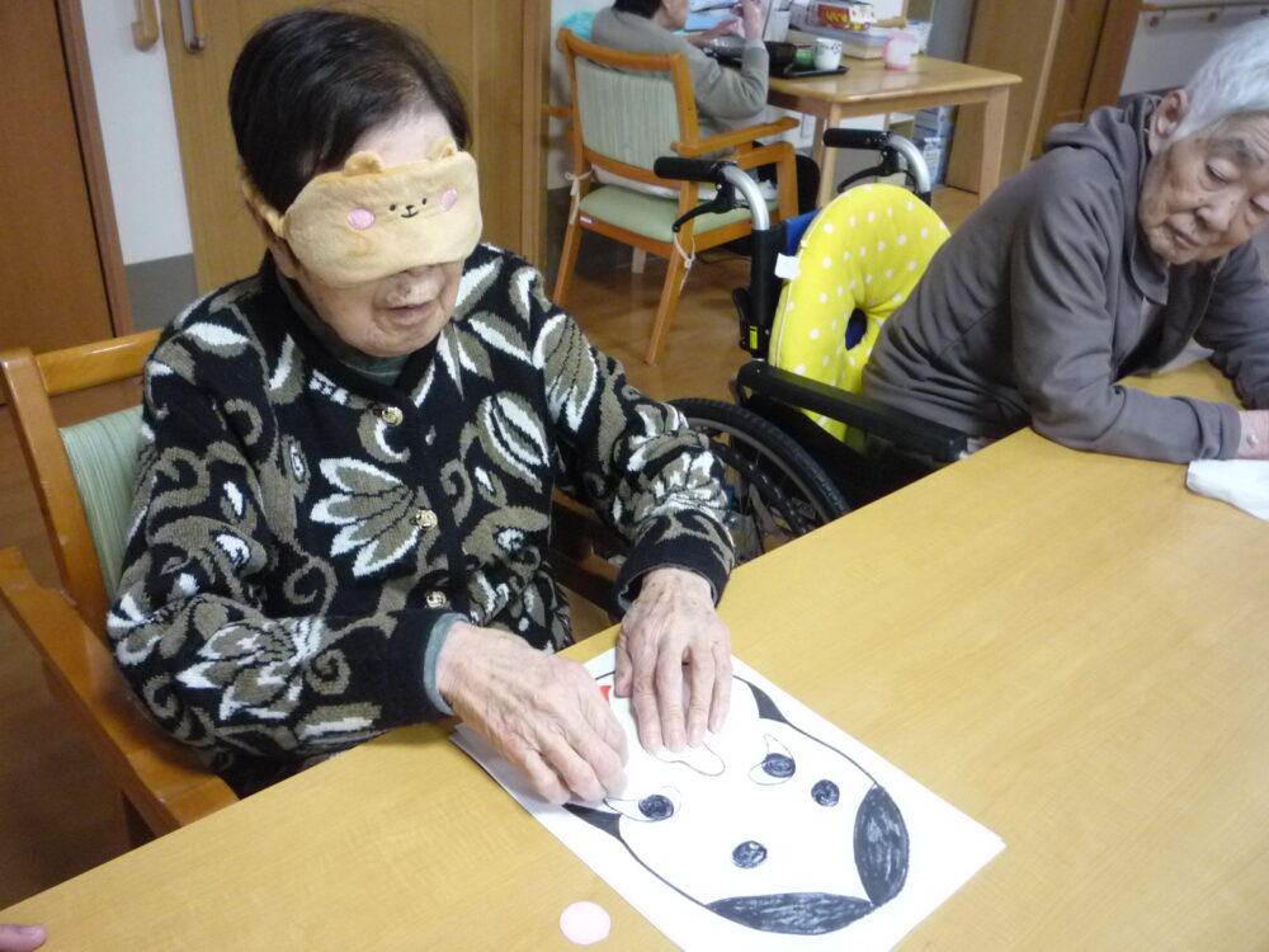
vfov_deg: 46.8
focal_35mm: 30
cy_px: 476
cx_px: 634
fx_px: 1100
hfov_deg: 60.0
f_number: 3.3
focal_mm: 5.2
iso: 400
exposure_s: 1/25
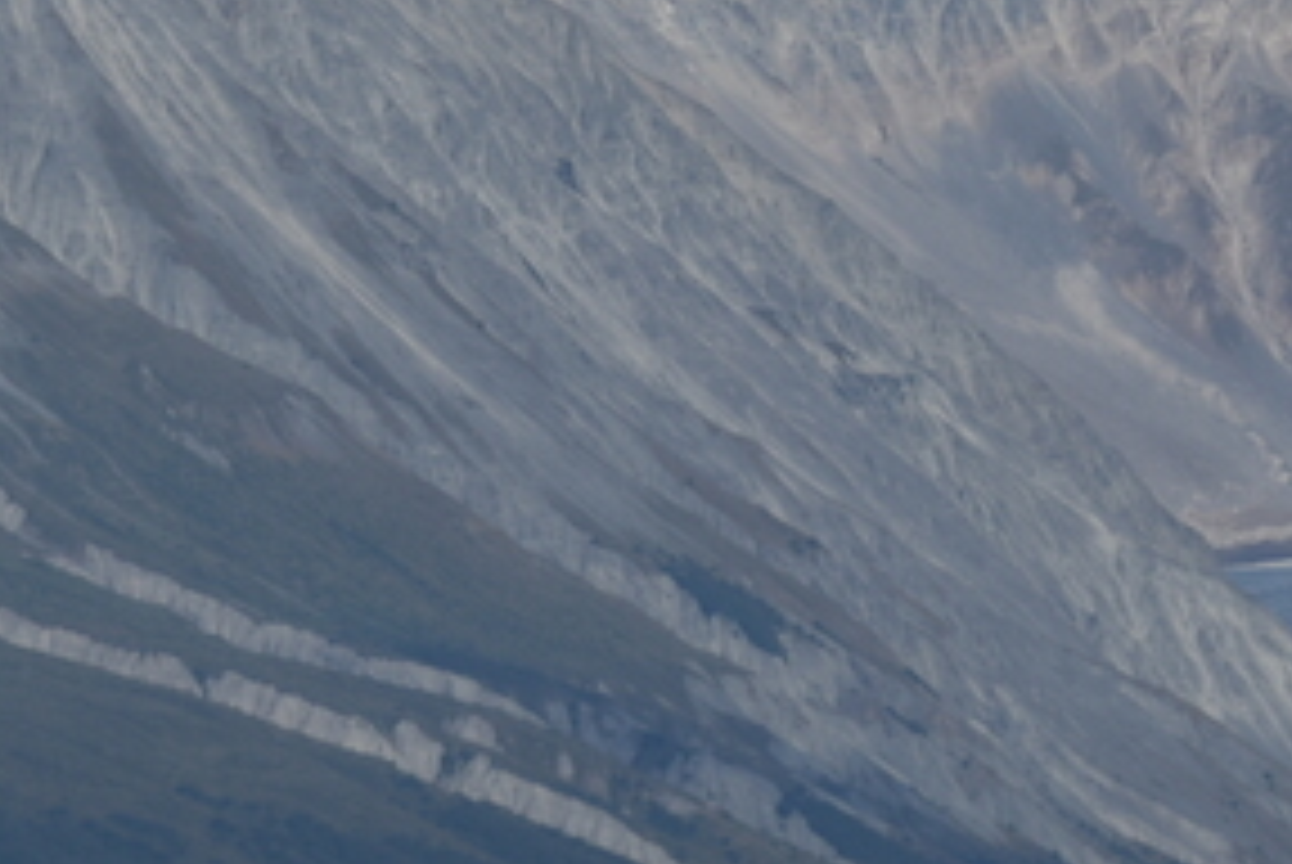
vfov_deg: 1.8
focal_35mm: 758
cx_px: 1094
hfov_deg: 2.7
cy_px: 243
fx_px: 27231
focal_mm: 170
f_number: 10
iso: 100
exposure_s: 1/400
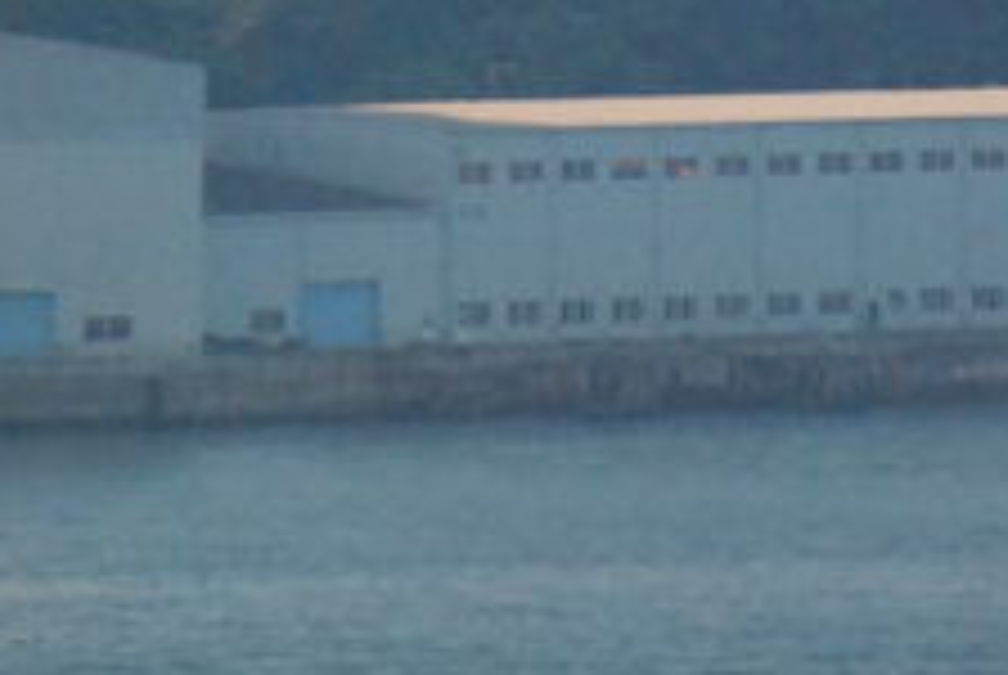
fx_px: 44970
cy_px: -454
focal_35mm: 1604
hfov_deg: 1.3
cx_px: 675
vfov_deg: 0.9
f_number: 5.6
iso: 1600
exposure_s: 1/2000
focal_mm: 300
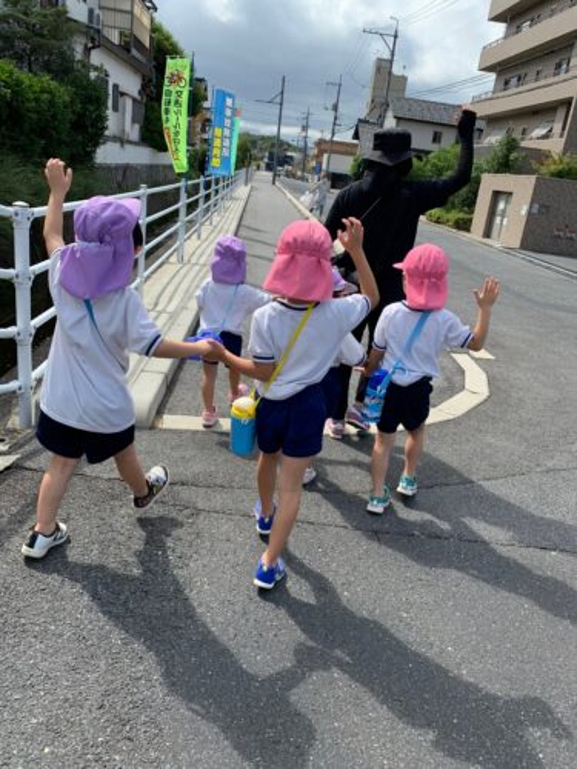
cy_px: 384
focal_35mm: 26
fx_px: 578
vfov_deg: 67.3
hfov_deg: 53.1
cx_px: 288
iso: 25
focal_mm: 4.25
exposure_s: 1/1136
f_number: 1.8
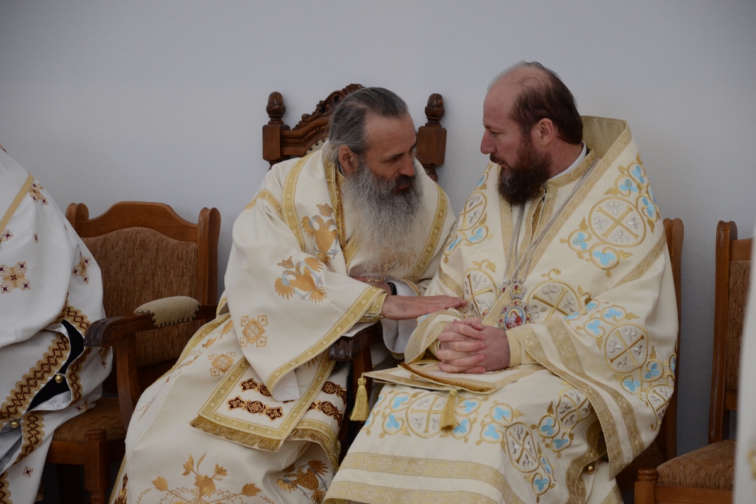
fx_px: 3307
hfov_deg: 13.0
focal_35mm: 158
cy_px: 252
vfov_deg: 8.7
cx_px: 378
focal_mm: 105
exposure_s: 1/125
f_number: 6.3
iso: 800
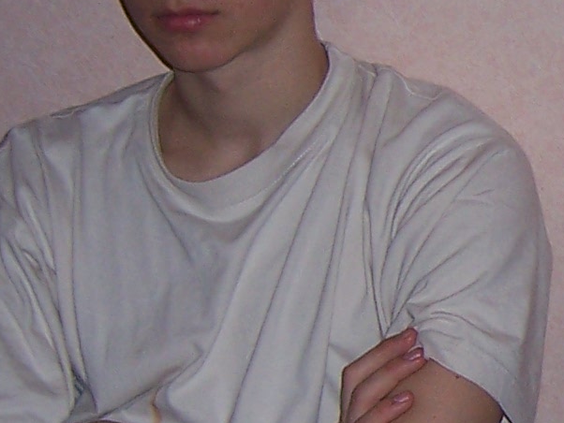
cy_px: 275
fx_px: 2510
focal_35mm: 154
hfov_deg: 12.3
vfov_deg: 9.6
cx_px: 794
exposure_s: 1/60
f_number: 2.8
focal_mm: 6.2
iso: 80
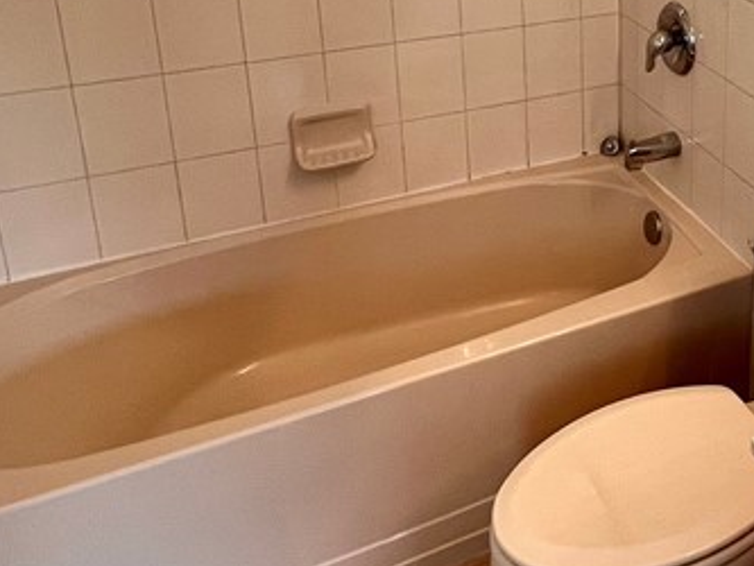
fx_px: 872
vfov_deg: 33.0
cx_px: 774
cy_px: 2
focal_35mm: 40
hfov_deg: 40.3
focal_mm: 1.57
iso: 160
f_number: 1.8
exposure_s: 1/120
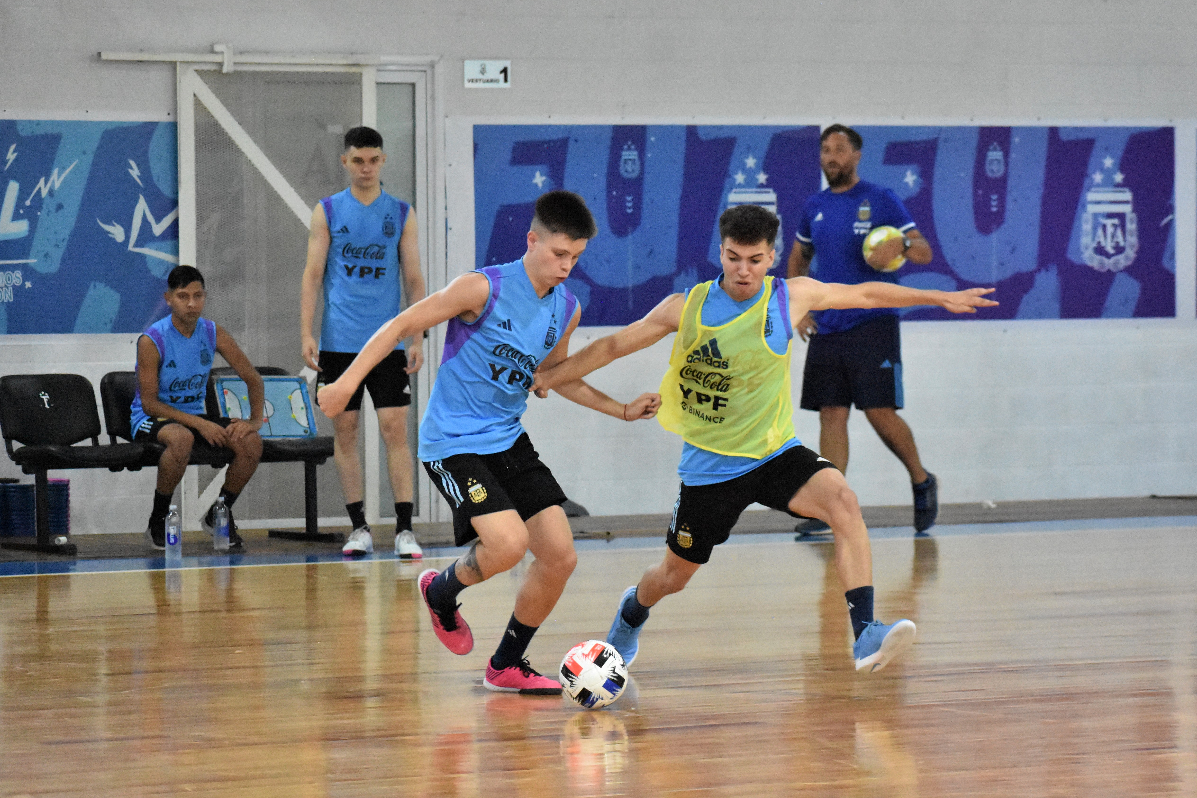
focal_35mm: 148
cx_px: 602
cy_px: 399
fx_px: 4921
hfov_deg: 13.9
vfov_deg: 9.3
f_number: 4.8
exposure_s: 1/1000
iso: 10000
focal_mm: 98
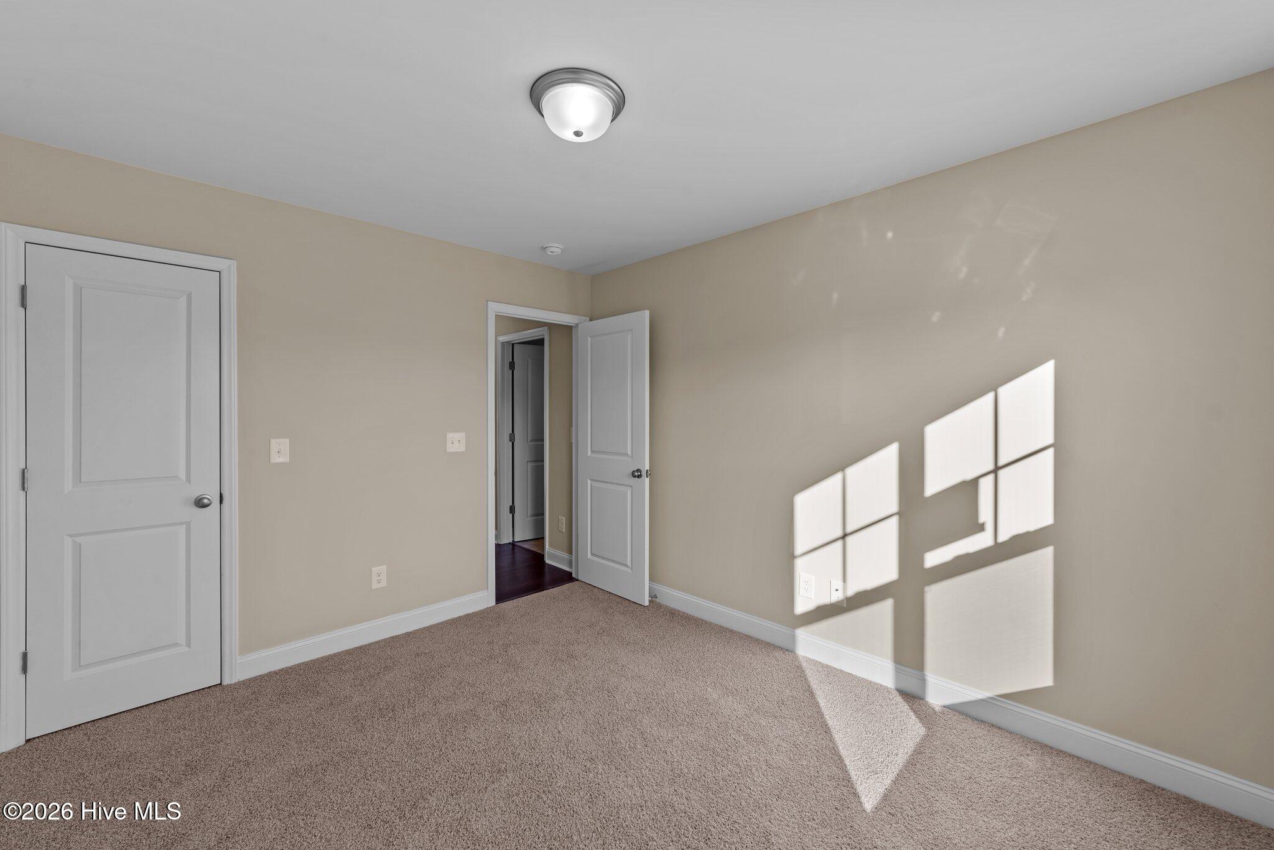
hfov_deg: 104.2
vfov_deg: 81.3
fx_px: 496
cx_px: 637
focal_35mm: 14
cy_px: 425
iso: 100
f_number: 9
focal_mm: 14
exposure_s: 1/15
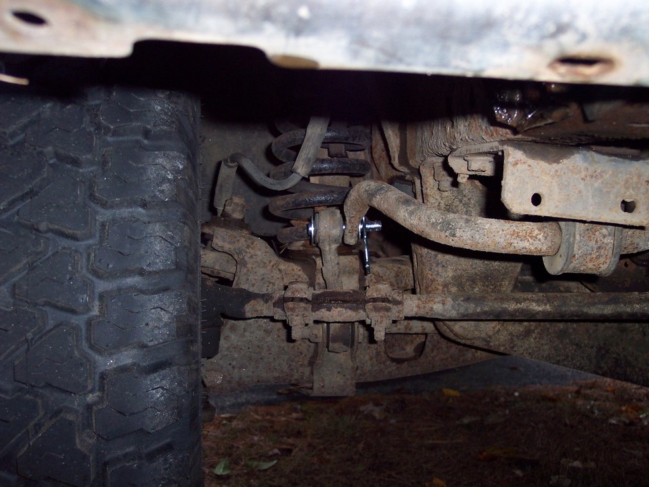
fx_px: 713
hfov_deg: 49.0
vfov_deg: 37.7
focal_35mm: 38
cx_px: 324
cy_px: 244
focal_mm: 8
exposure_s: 1/30
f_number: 2.8
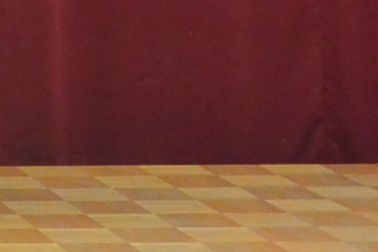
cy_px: -382
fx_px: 2215
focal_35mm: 211
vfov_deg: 6.2
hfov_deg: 8.8
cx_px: -560
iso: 800
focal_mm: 14.5
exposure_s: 1/100
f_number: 4
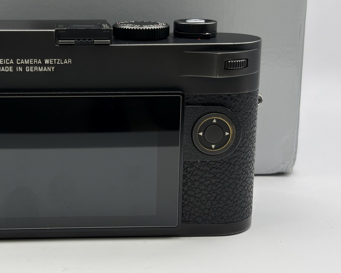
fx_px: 808
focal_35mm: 80
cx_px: 97
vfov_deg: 19.2
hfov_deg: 23.7
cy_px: 140
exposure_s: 1/100
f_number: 1.6
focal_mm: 5.96
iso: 25
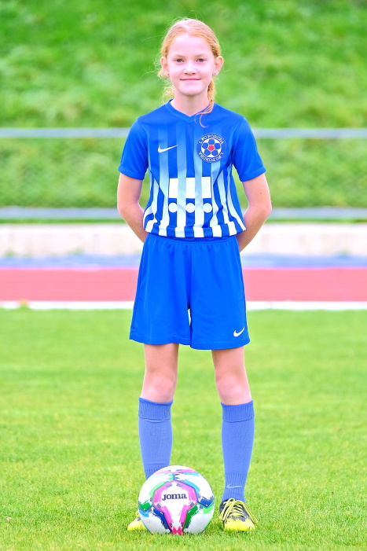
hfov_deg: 7.7
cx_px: 184
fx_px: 2738
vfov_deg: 11.5
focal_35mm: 179
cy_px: 276
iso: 320
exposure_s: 1/220
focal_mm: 119.2
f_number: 2.8
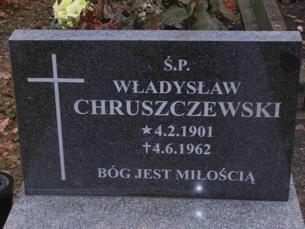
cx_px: 152
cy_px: 114
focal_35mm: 88
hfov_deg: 22.3
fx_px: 775
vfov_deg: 16.8
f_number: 5.1
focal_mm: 15.51
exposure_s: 1/60
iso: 80
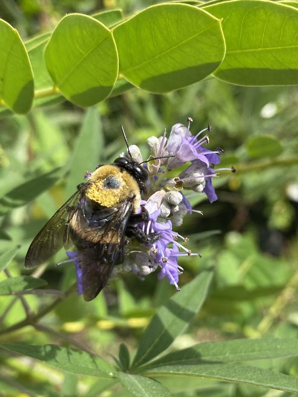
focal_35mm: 25
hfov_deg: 54.9
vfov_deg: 69.4
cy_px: 198
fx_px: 287
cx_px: 149
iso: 32
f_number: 1.8
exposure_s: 1/1300
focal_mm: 4.25
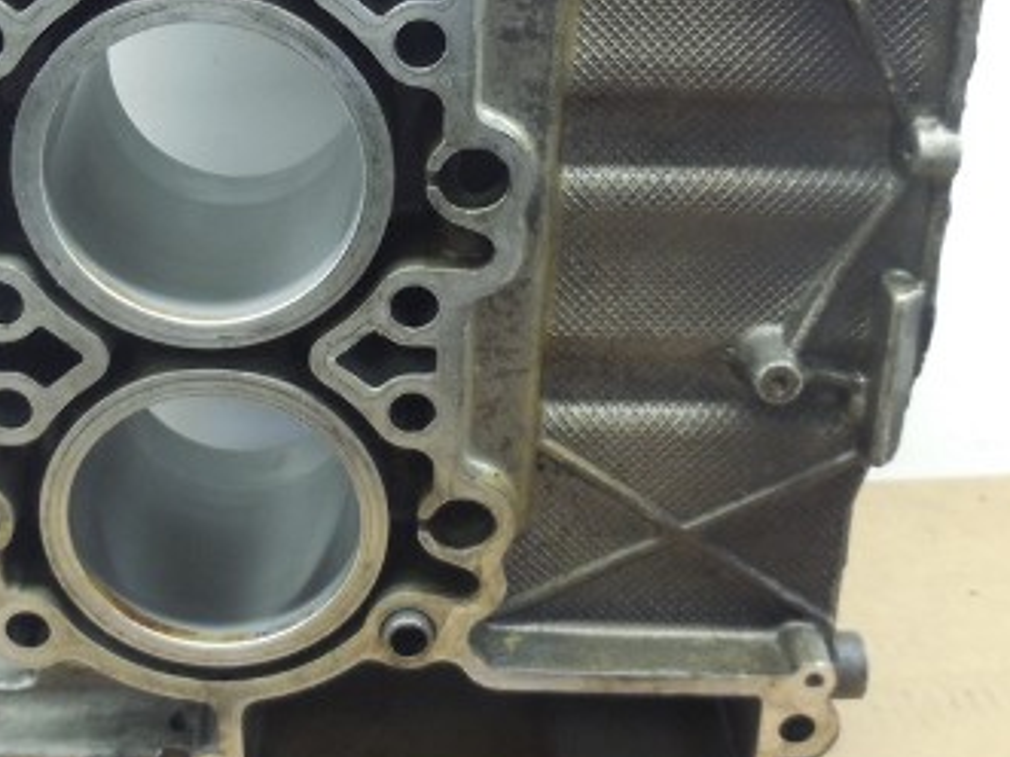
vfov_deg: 25.0
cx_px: 409
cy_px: 217
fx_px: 1692
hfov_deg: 33.2
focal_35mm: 58
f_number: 3.2
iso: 200
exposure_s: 1/30
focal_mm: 5.3
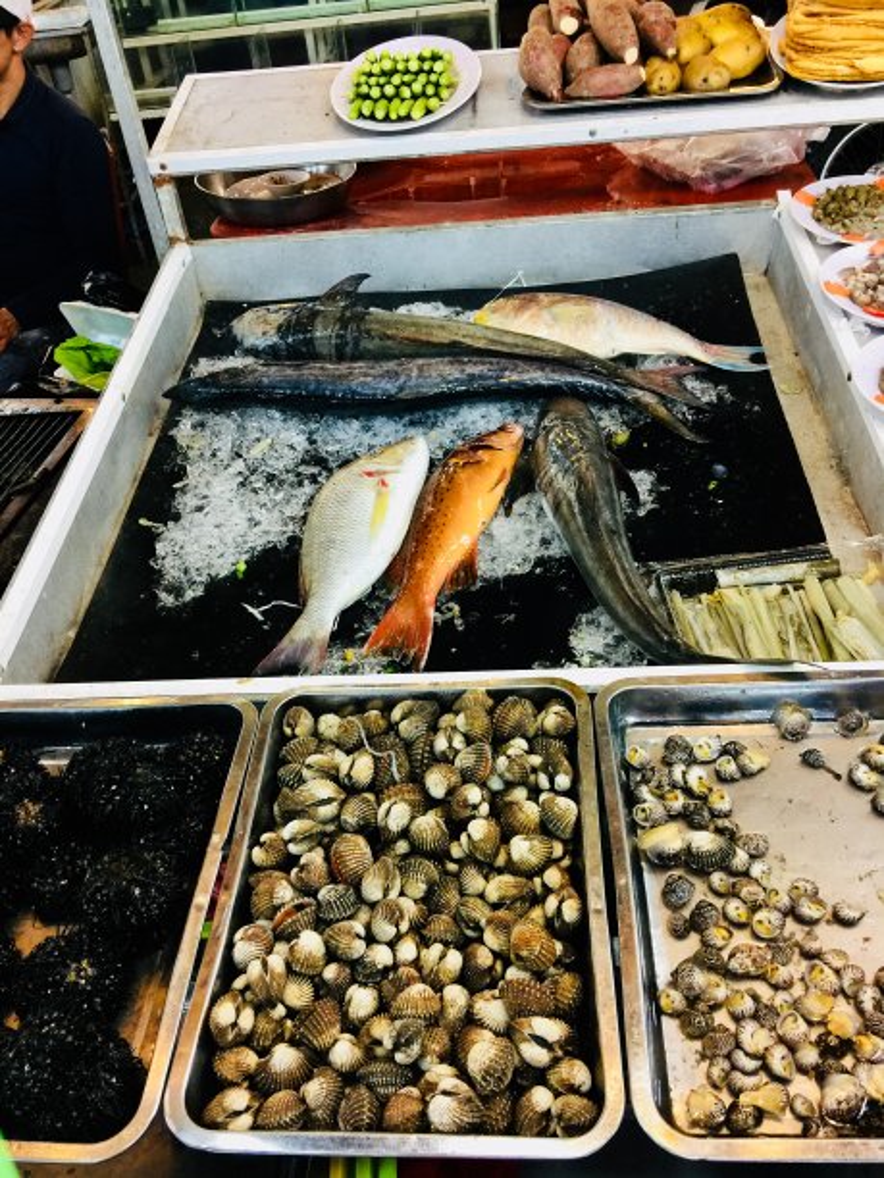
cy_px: 589
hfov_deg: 48.2
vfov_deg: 61.7
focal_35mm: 29
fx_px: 987
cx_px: 442
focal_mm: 4.15
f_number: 2.2
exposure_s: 1/33
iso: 64
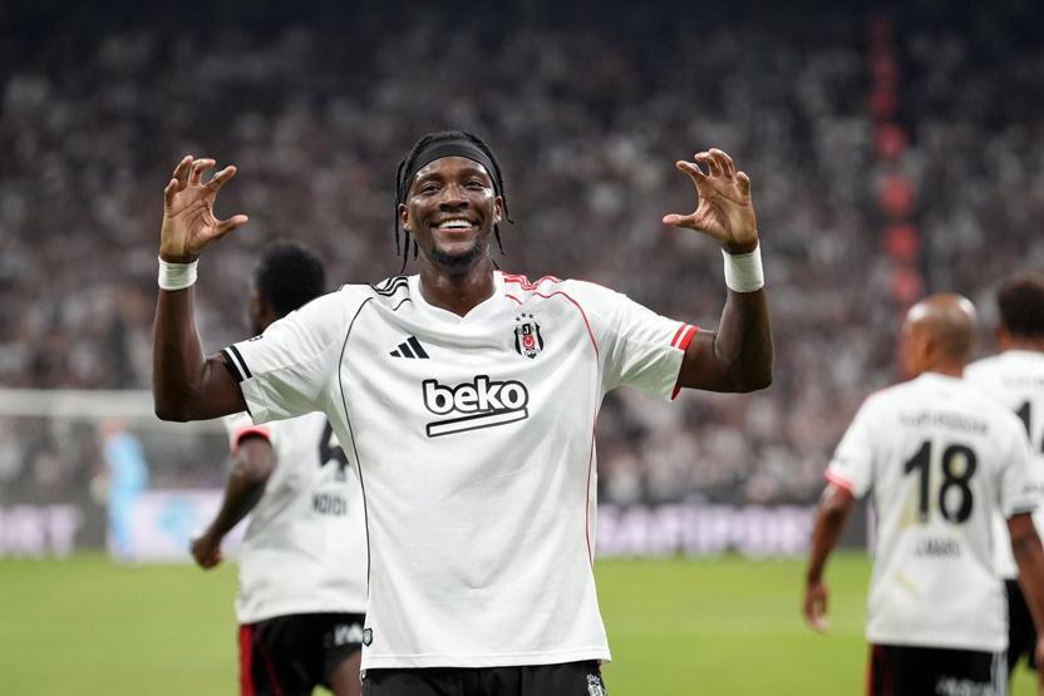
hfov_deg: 9.1
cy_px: 348
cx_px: 522
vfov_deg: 6.1
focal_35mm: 226
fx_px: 6555
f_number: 2.8
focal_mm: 151
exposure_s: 1/1000
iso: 1600
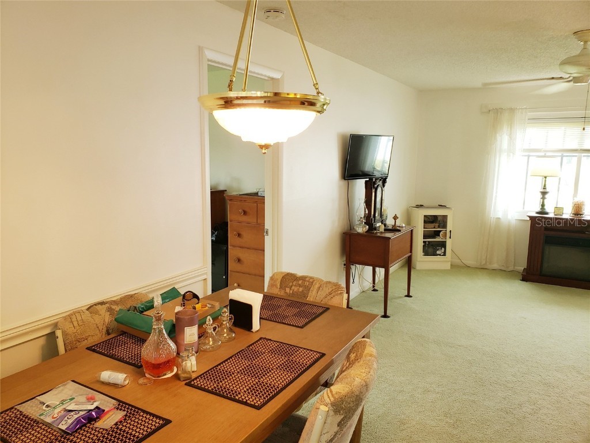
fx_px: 443
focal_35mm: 26
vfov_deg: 53.1
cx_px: 295
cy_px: 222
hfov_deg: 67.3
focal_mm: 4.3
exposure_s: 1/60
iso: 160
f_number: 2.4
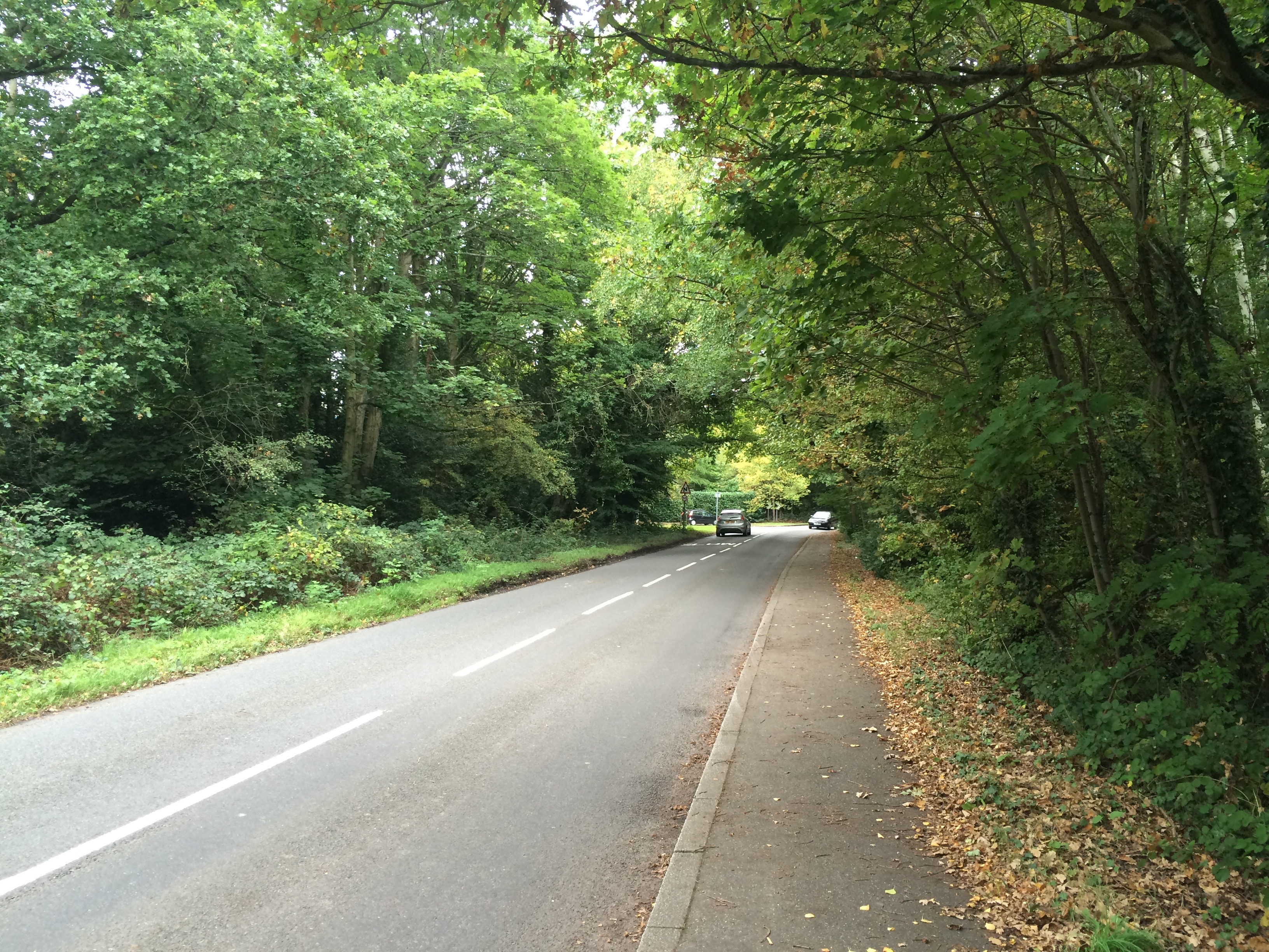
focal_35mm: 29
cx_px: 634
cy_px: 476
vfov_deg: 48.2
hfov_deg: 61.7
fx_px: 1063
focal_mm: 4.15
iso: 40
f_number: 2.2
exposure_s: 1/33
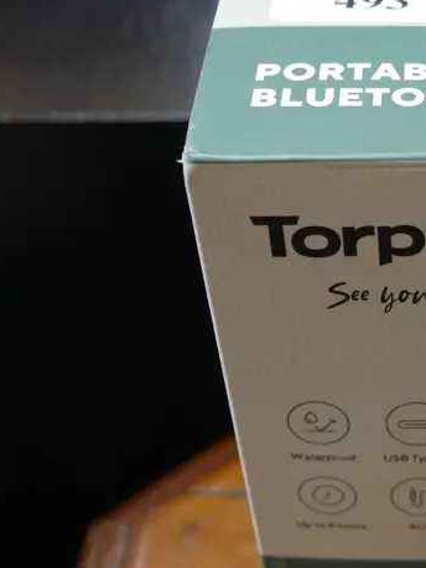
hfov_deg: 21.3
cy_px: 365
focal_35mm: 67
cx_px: 403
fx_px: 1100
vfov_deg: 28.8
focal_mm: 15
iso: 250
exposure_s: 1/60
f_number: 3.6
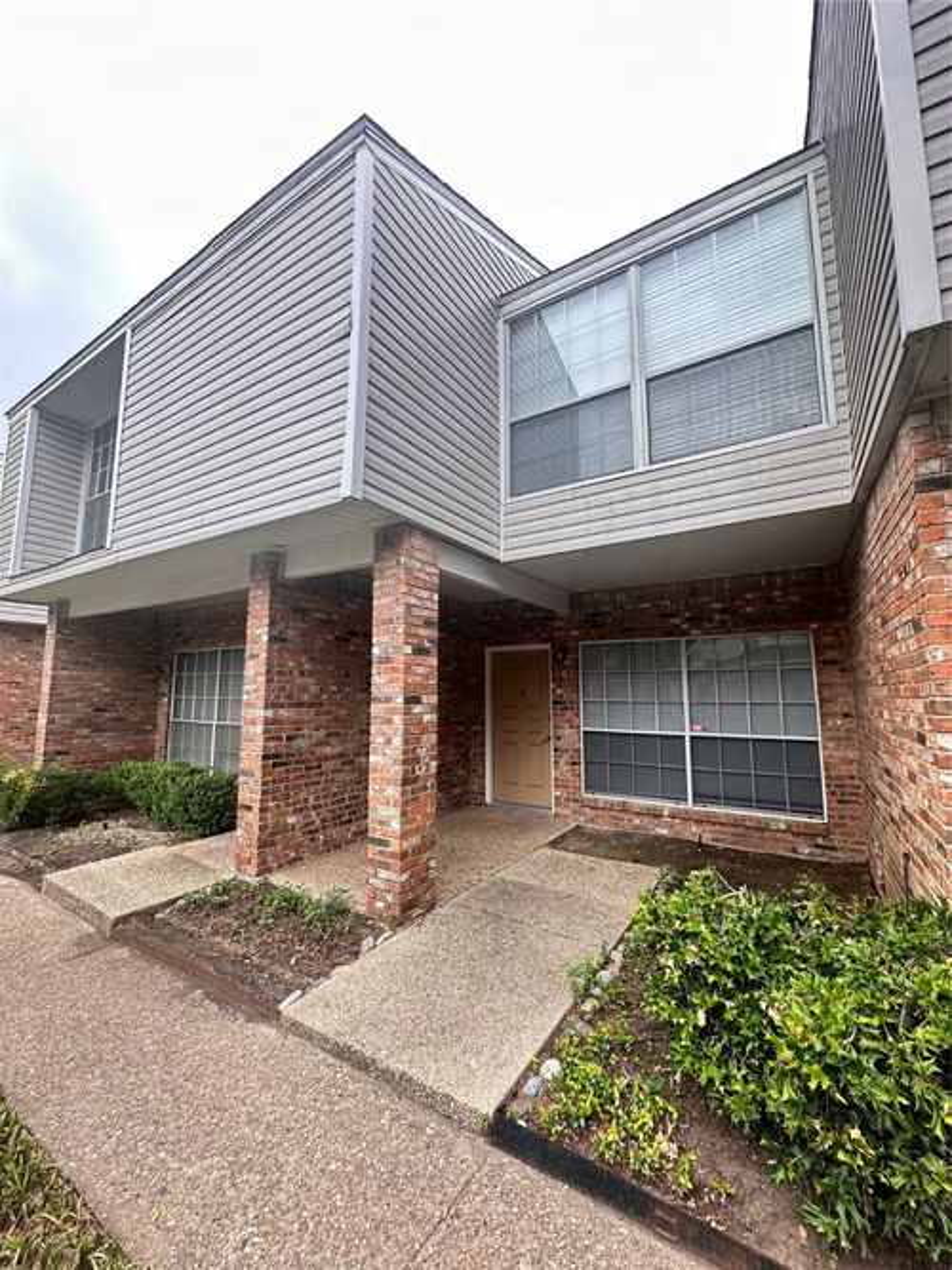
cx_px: 476
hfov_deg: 85.7
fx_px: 514
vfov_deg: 102.1
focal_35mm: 14
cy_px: 635
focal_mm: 2.22
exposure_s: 1/99
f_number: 2.2
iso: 64
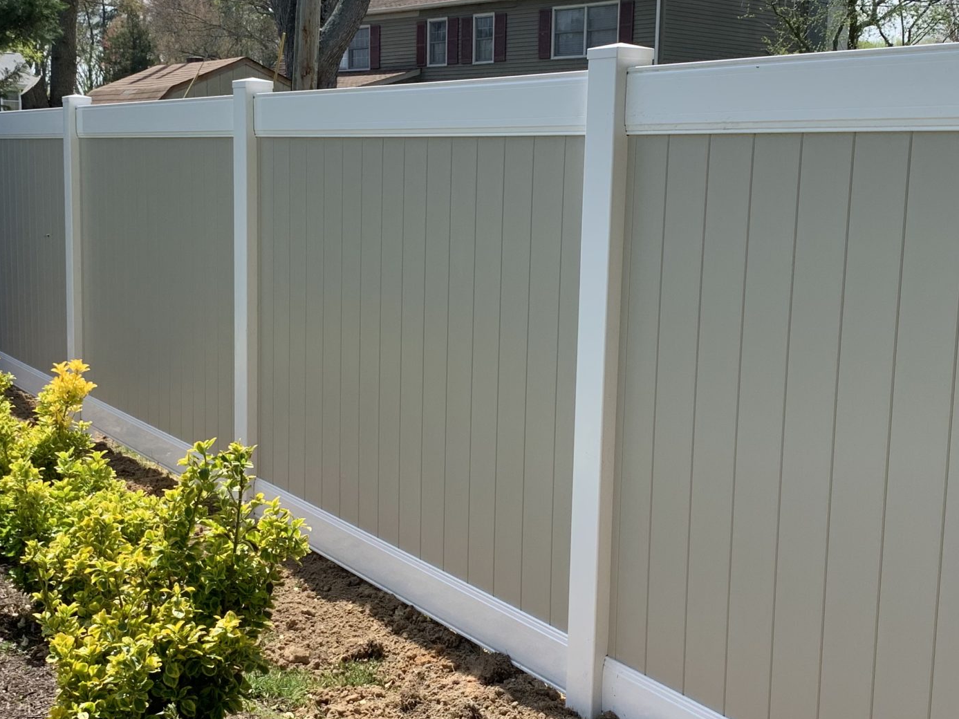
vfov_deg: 30.3
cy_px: 350
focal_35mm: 48
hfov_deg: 39.7
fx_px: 1330
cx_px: 472
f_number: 1.8
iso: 25
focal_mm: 4.25
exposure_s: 1/1235
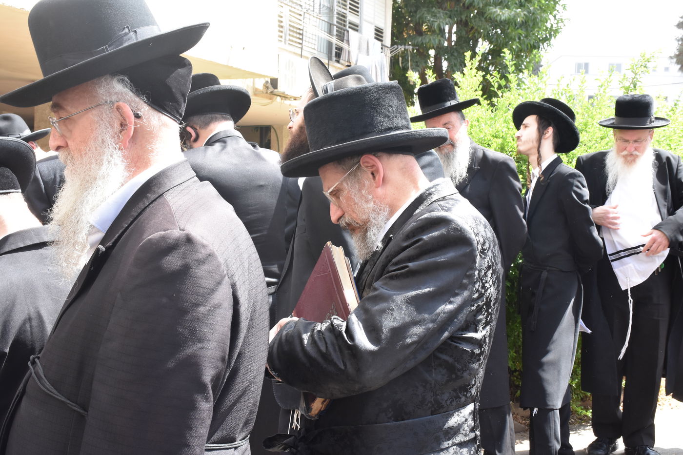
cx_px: 342
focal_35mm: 51
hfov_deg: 38.9
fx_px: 967
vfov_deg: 26.5
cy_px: 228
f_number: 14
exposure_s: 1/160
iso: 1000
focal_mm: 34
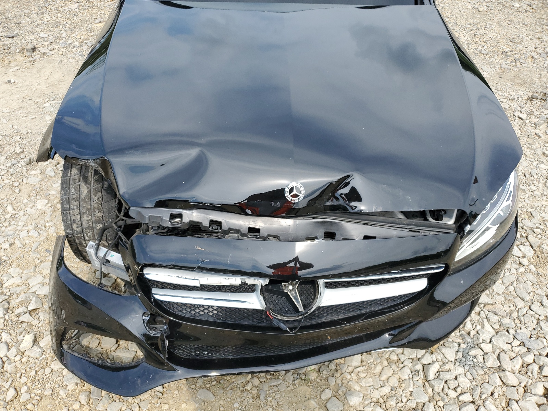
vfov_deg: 53.1
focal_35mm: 26
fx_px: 412
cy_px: 206
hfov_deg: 67.3
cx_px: 274
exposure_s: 1/1429
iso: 50
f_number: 1.5
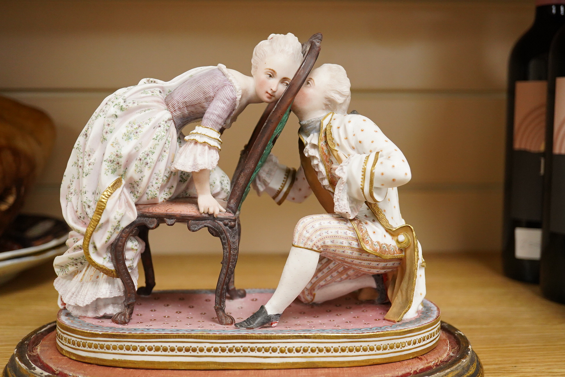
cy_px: 188
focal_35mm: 45
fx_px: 706
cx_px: 282
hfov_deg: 43.6
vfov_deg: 29.9
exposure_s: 1/320
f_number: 4
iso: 2500
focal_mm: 30
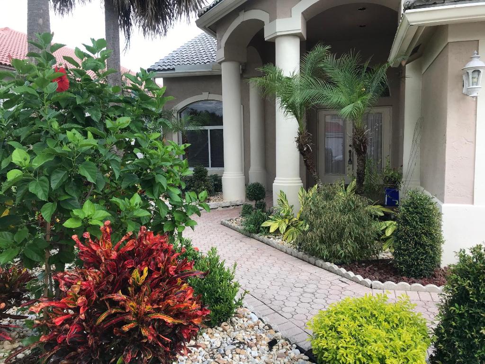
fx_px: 392
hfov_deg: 63.4
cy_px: 182
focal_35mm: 28
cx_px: 242
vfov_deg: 49.7
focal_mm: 3.99
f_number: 1.8
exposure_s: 1/409
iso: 20
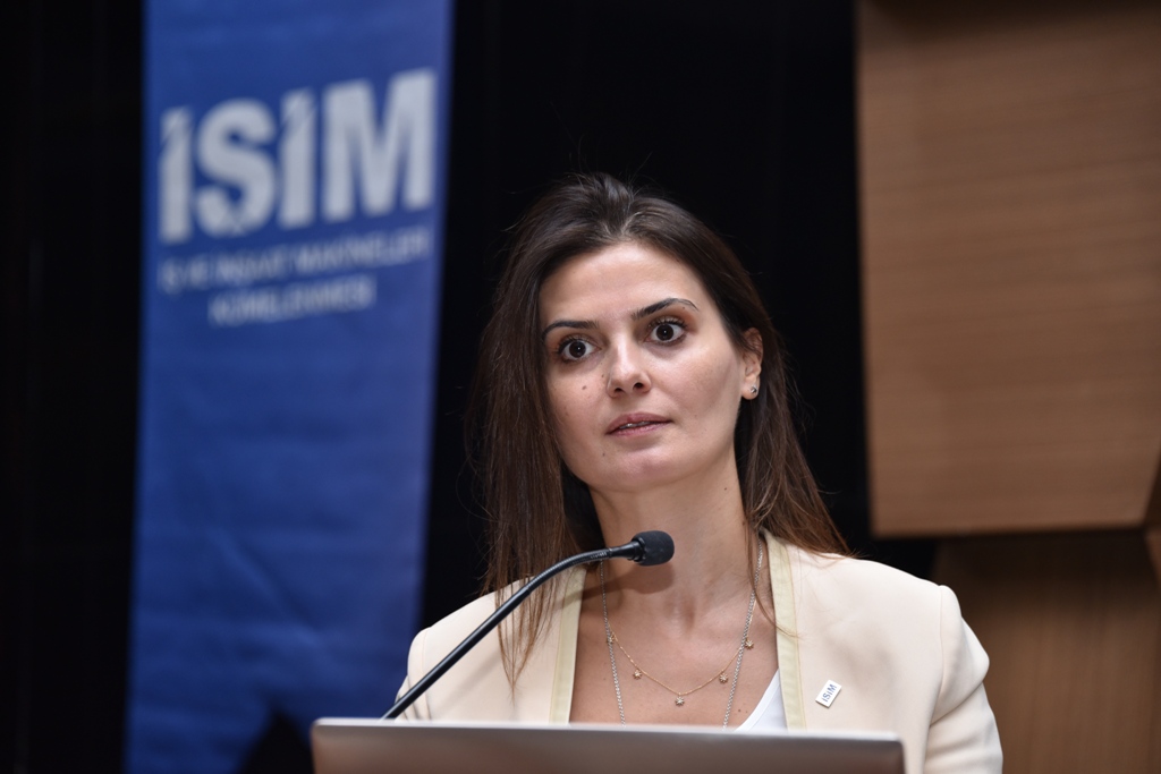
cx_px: 580
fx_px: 4354
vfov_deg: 10.2
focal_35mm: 135
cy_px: 387
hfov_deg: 15.2
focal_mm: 135
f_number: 5.6
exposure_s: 1/125
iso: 1000
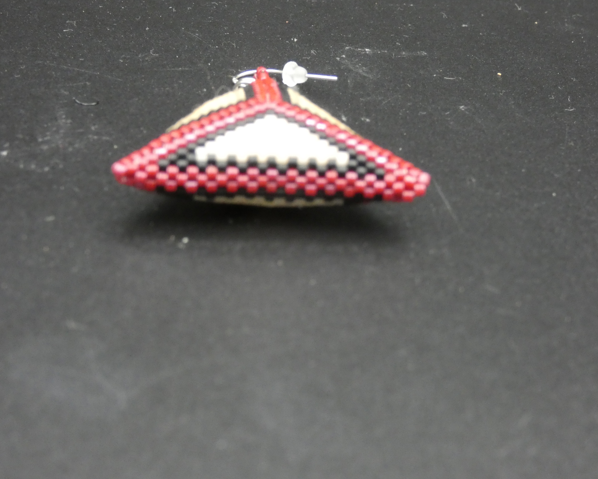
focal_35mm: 80
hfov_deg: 23.8
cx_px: 297
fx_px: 1416
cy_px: 239
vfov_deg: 19.2
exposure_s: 1/80
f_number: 4.4
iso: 1000
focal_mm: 13.7
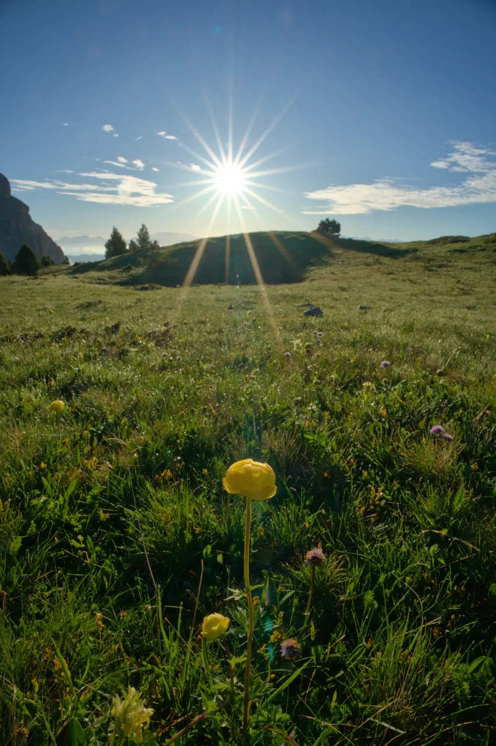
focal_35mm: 20
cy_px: 373
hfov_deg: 61.9
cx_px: 248
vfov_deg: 84.0
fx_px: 414
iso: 100
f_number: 22
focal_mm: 20
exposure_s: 1/60
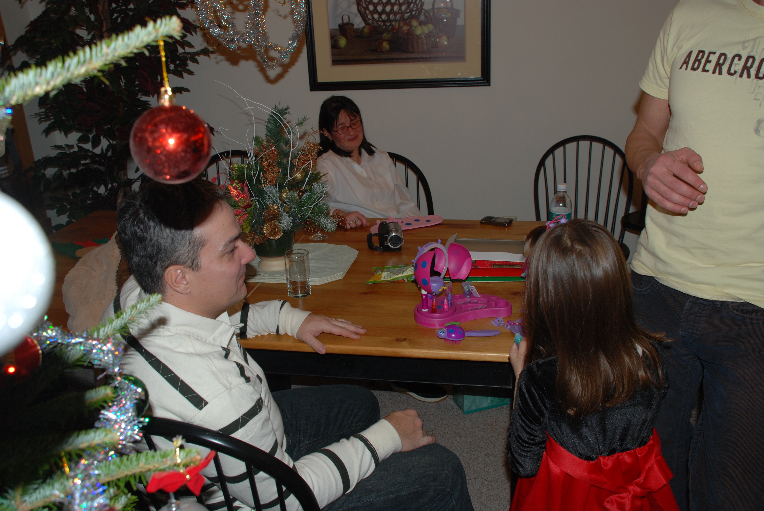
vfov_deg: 40.1
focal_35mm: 33
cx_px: 382
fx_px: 701
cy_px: 256
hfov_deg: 57.2
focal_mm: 22
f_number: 5.6
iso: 200
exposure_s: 1/60
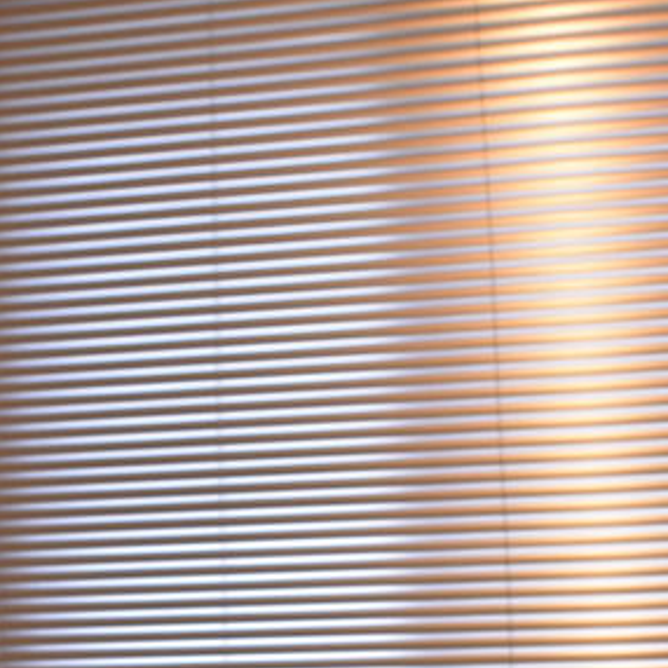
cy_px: 880
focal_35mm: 129
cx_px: 218
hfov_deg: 13.5
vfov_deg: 13.0
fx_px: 2816
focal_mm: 18
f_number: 5
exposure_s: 1/60
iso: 720
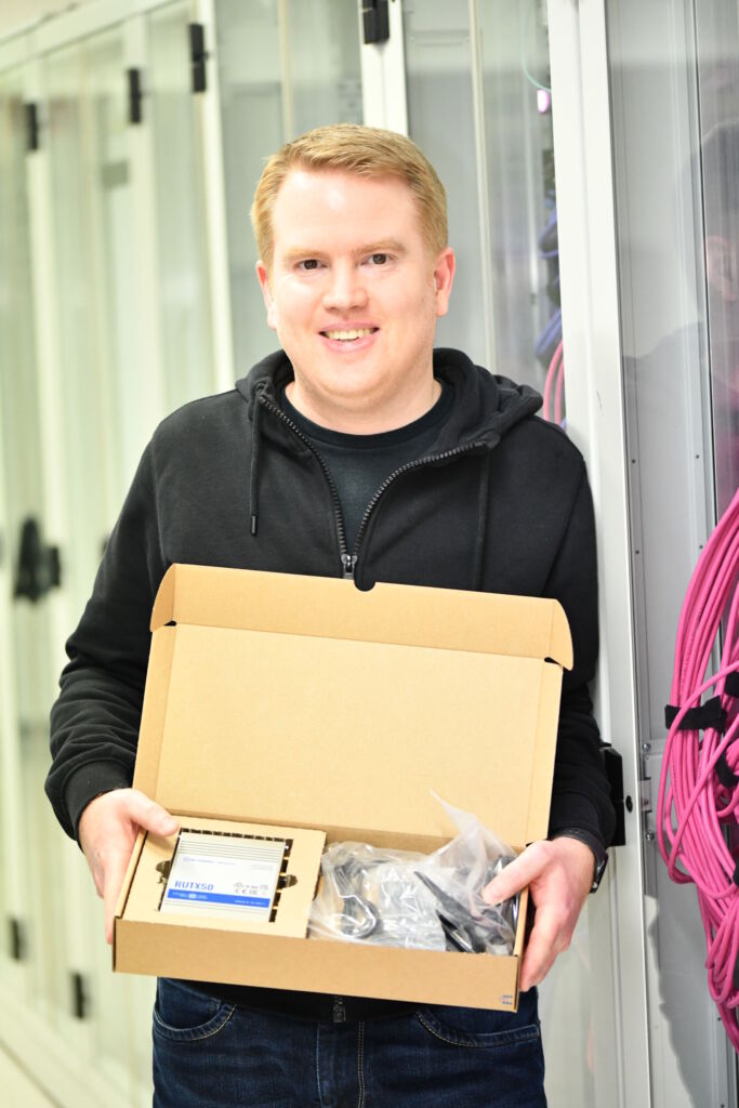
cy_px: 554
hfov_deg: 13.0
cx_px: 370
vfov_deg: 19.5
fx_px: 3232
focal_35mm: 105
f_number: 3
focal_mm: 105
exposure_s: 1/250
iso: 4000
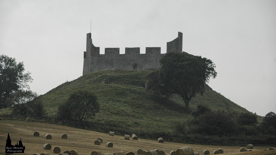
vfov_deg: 8.5
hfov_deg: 15.1
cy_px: 65
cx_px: 138
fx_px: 1039
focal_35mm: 142
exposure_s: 1/250
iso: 200
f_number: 5.3
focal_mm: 90
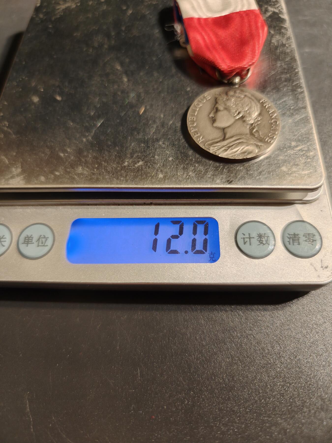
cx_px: 166
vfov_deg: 73.9
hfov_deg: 58.9
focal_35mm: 23
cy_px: 222
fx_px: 294
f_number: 1.6
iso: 250
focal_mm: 6.06
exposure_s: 1/164
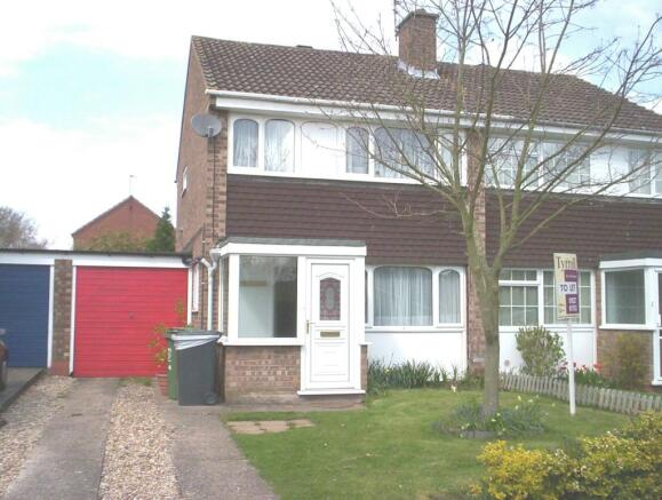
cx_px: 331
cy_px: 250
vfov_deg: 37.9
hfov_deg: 48.9
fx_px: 728
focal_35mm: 38
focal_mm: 4.99
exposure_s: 1/890
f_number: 4.5
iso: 100
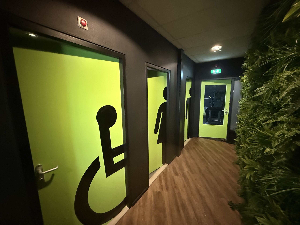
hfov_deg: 102.1
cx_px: 150
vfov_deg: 85.7
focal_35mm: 14
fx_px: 121
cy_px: 112
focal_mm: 2.22
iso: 1250
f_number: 2.2
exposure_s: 1/33
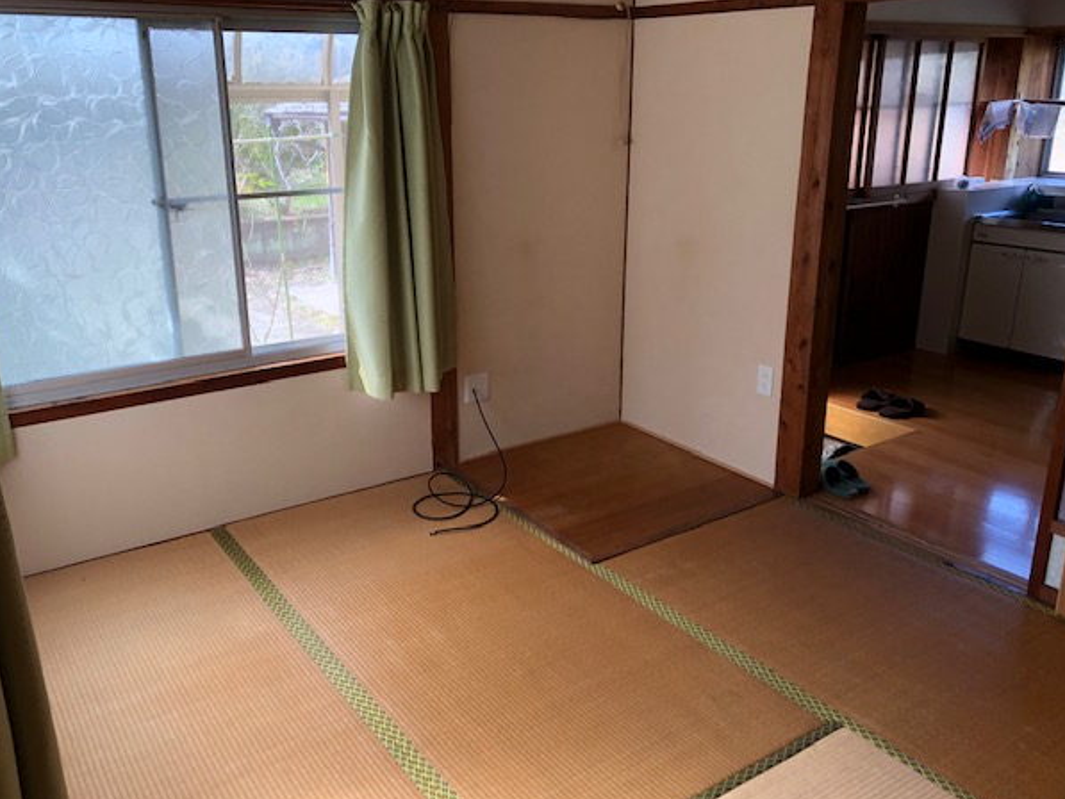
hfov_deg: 59.9
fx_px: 923
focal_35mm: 30
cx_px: 499
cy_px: 382
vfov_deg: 46.8
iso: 40
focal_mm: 3.99
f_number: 1.8
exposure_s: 1/120
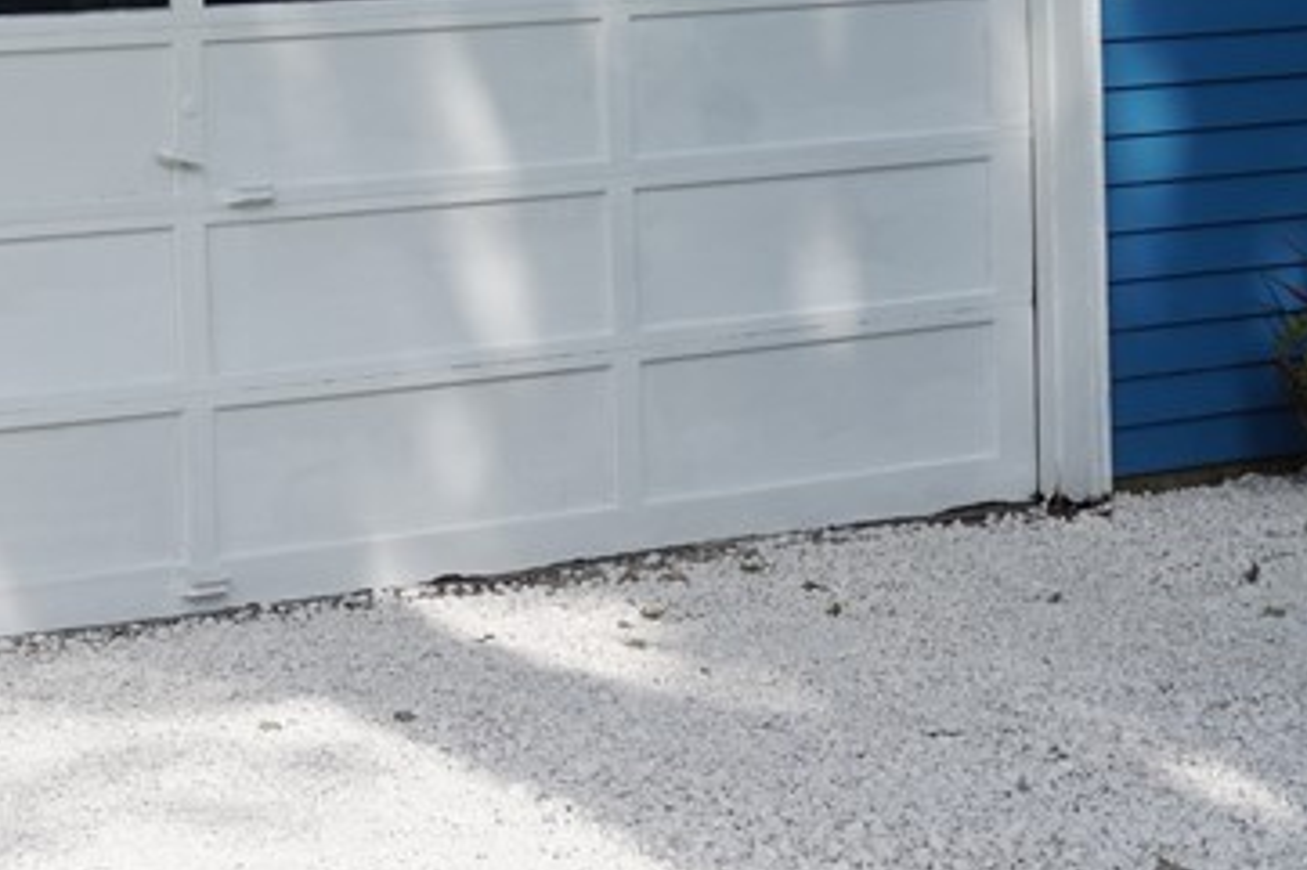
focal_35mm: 130
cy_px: -291
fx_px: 4735
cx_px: 334
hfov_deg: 15.6
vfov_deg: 10.3
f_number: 11
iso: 100
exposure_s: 1/80
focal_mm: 29
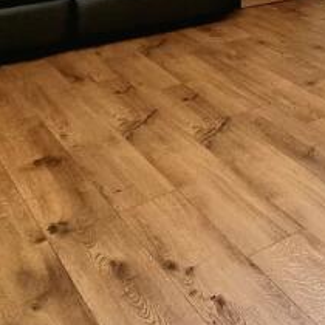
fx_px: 595
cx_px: 469
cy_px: -166
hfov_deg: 24.6
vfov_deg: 24.0
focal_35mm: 56
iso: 200
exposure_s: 1/50
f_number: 2.2
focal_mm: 2.2
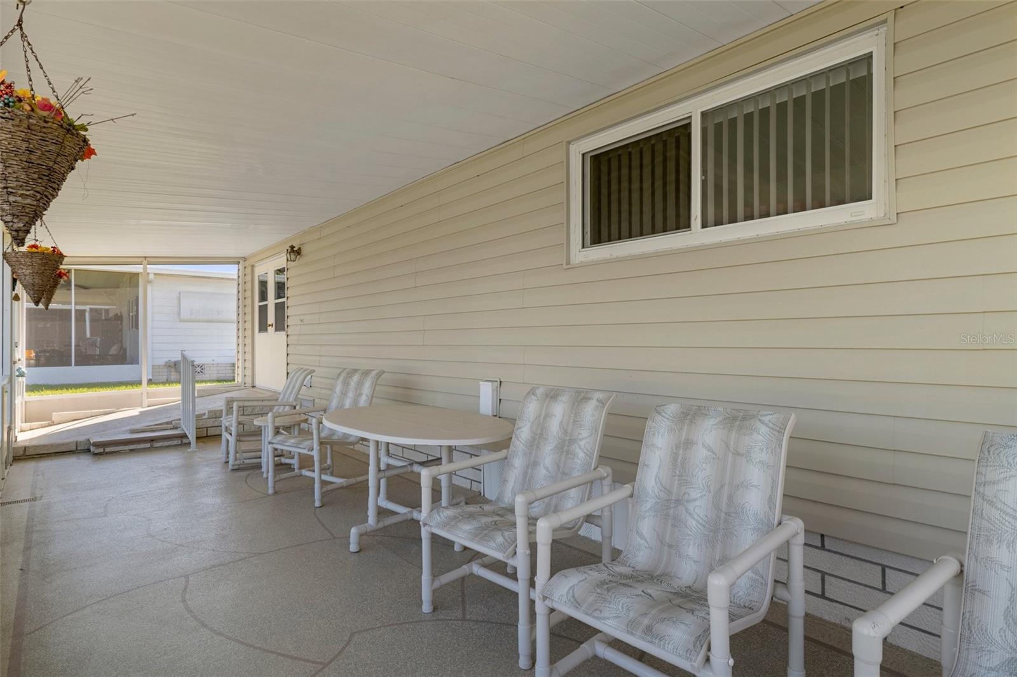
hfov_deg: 90.0
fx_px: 508
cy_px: 338
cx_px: 508
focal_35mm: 18
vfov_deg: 67.4
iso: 320
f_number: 8
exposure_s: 1/125
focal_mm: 12
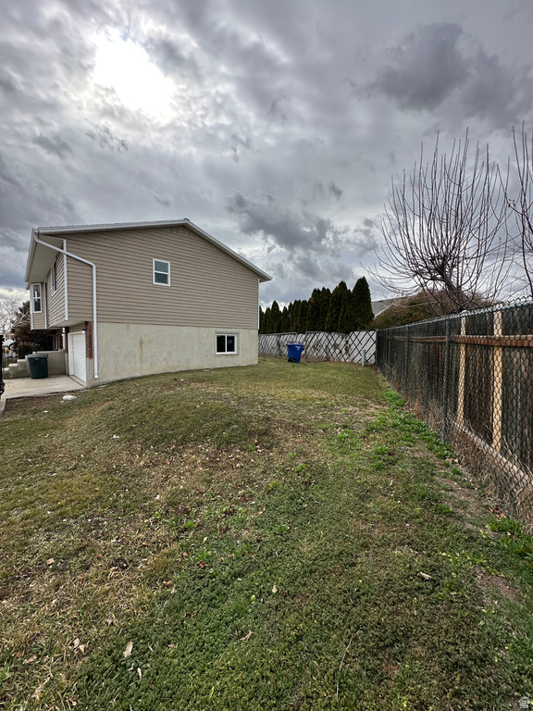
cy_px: 356
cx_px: 266
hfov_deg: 85.7
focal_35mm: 14
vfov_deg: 102.1
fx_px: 287
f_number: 2.2
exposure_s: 1/1949
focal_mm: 2.22
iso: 40
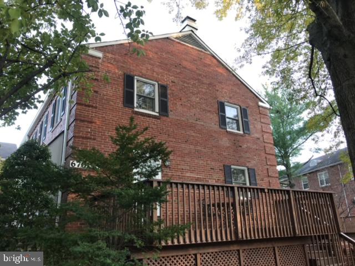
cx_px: 178
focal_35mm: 28
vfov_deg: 49.7
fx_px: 287
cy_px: 133
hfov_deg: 63.4
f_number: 1.8
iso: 20
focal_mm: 3.99
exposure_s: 1/40
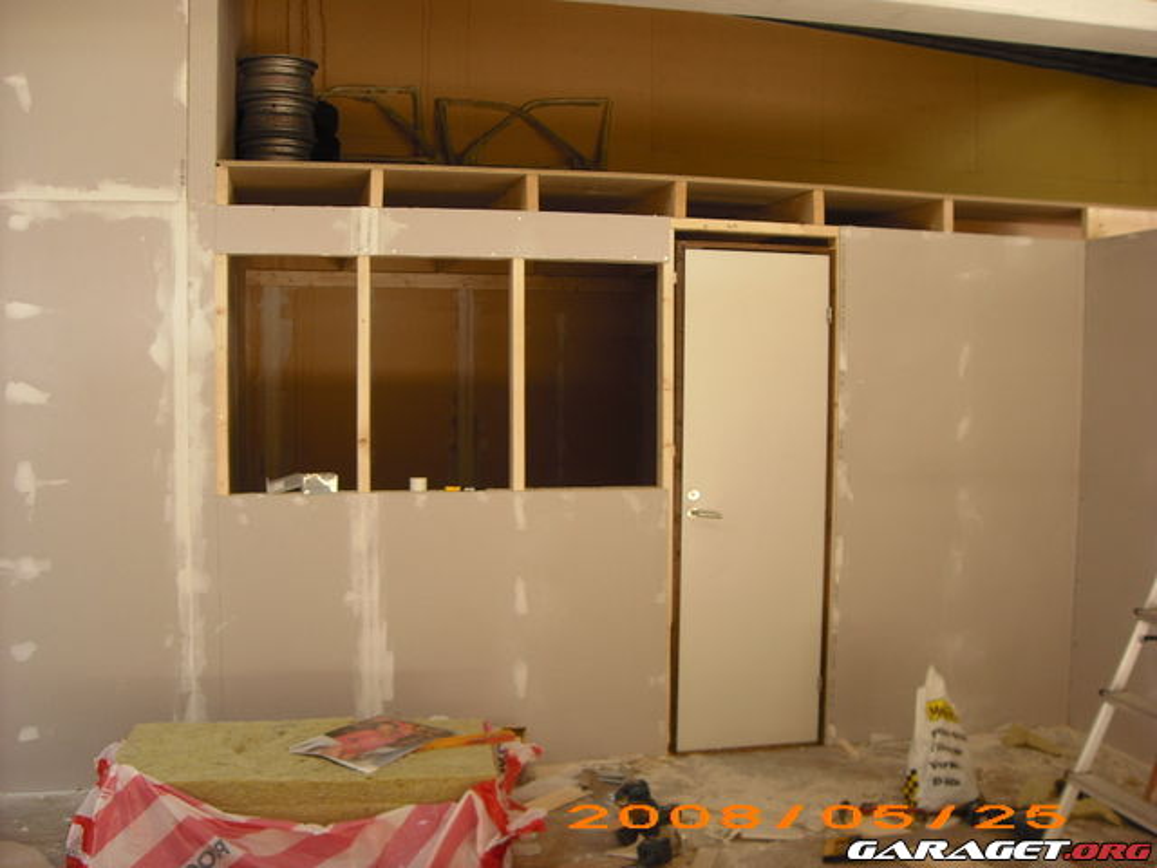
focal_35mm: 37
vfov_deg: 38.7
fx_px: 1237
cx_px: 578
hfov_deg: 50.1
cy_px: 434
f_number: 2.7
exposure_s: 1/15
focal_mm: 6.2
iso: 100
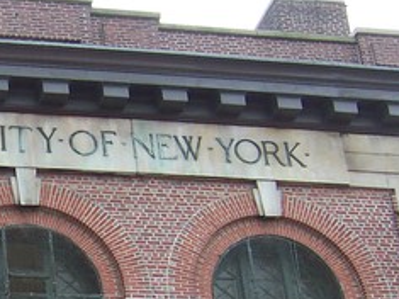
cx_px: -42
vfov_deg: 14.6
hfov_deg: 19.2
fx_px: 1129
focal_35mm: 98
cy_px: 364
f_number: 3.4
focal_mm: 5.6
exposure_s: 1/250
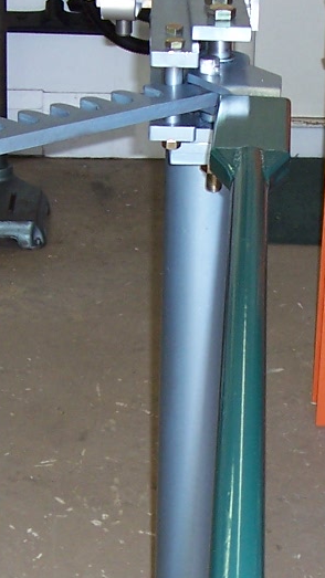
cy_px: 395
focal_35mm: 106
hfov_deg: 11.4
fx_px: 1625
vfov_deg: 20.1
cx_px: 242
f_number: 2.7
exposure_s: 1/60
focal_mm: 5.6
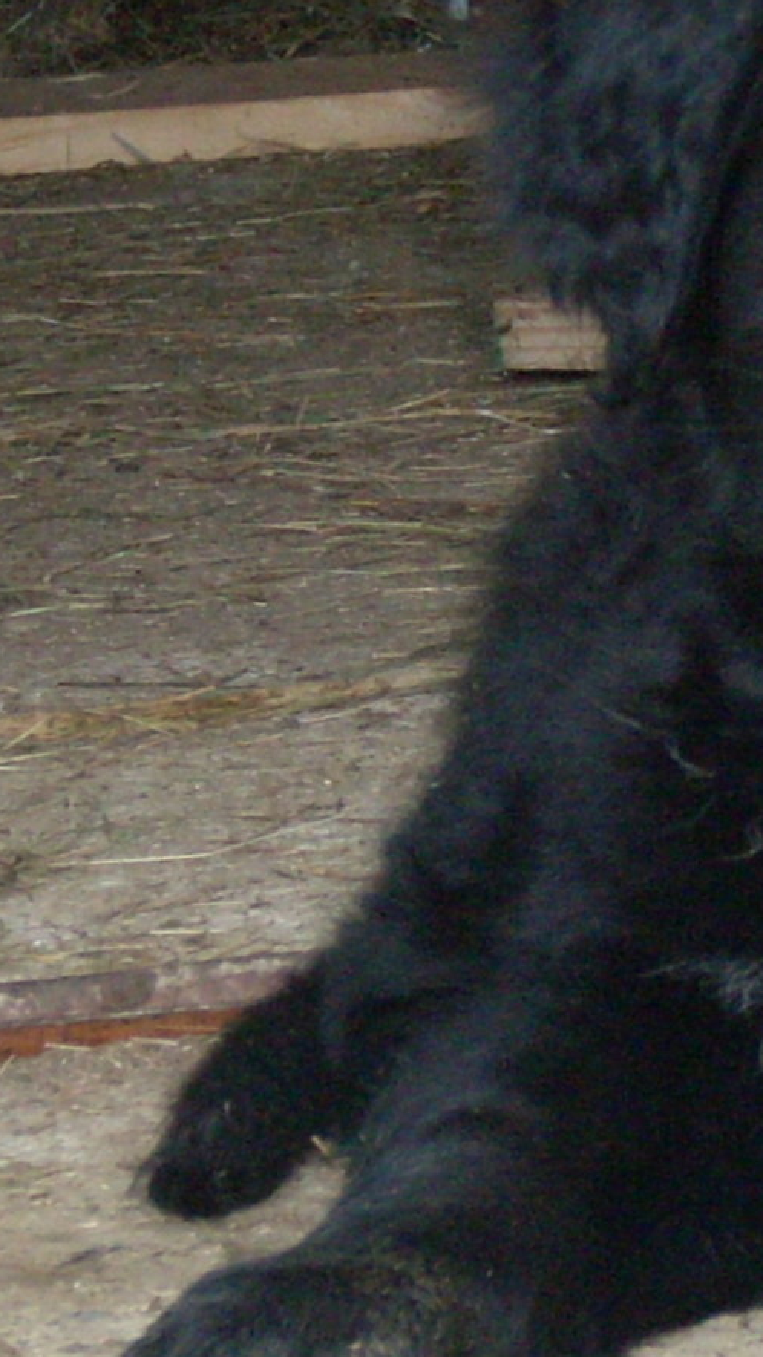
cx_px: 1037
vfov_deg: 7.8
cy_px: 559
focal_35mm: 278
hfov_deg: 4.3
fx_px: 10005
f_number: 5.2
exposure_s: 1/60
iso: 400
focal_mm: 18.6
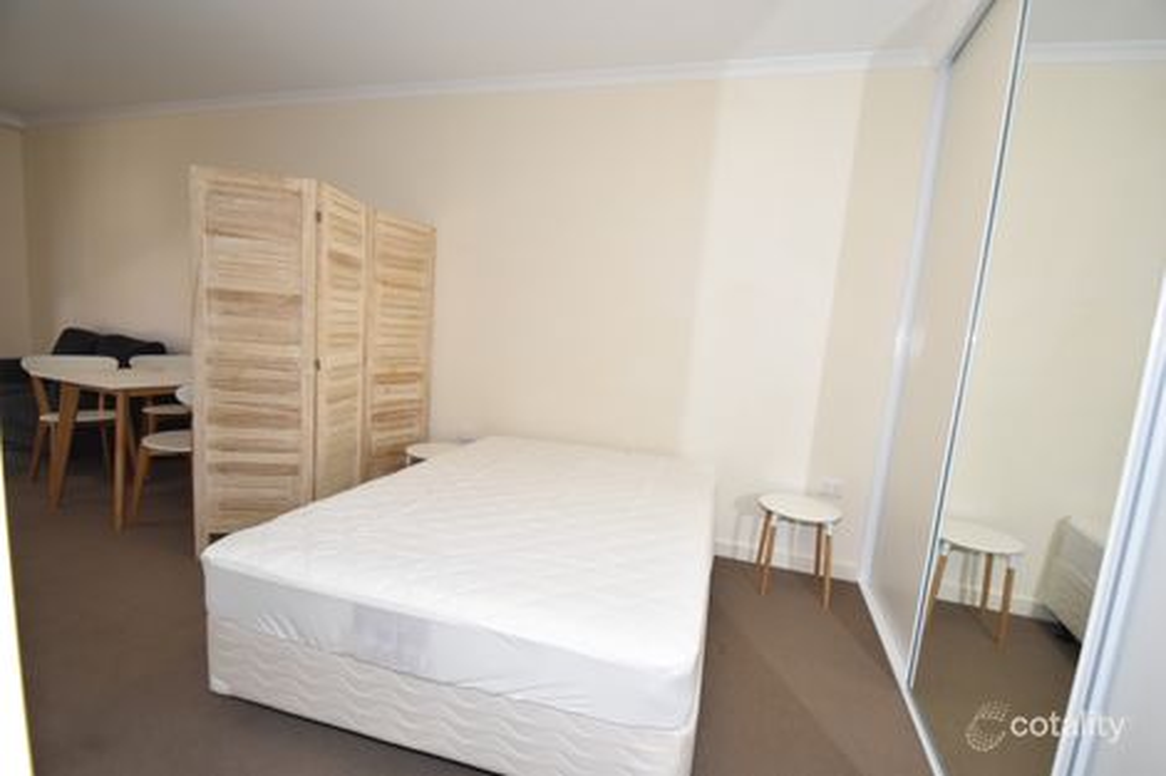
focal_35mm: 16
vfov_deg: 72.0
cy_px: 388
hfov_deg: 95.0
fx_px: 534
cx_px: 583
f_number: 4
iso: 800
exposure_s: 1/125
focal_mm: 11
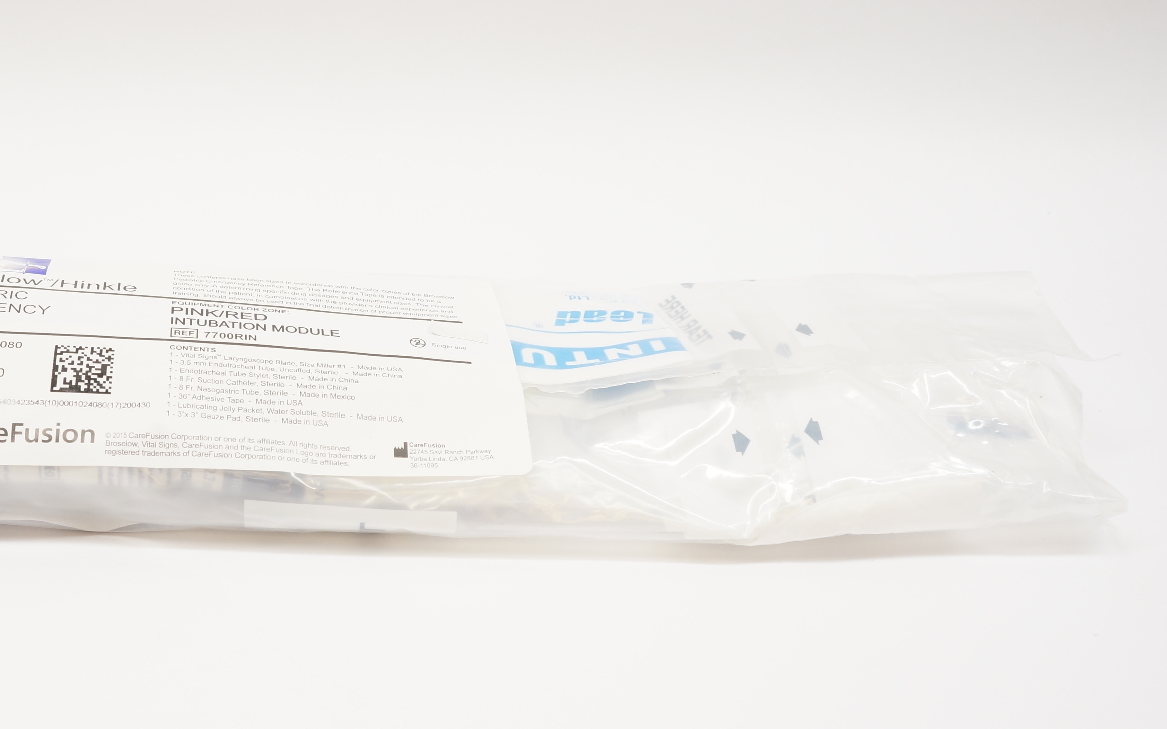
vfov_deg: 26.3
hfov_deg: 40.1
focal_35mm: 49
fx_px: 1558
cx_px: 321
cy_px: 391
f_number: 6.3
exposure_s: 1/50
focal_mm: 22
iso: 400
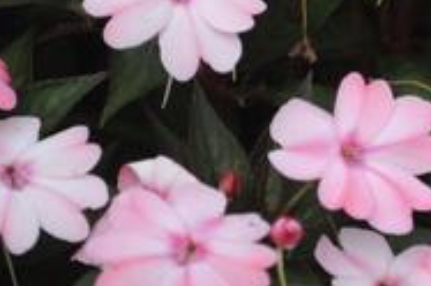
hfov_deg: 3.2
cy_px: 100
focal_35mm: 642
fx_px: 7673
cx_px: 399
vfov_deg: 2.1
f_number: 2.8
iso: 500
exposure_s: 1/2000
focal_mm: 200
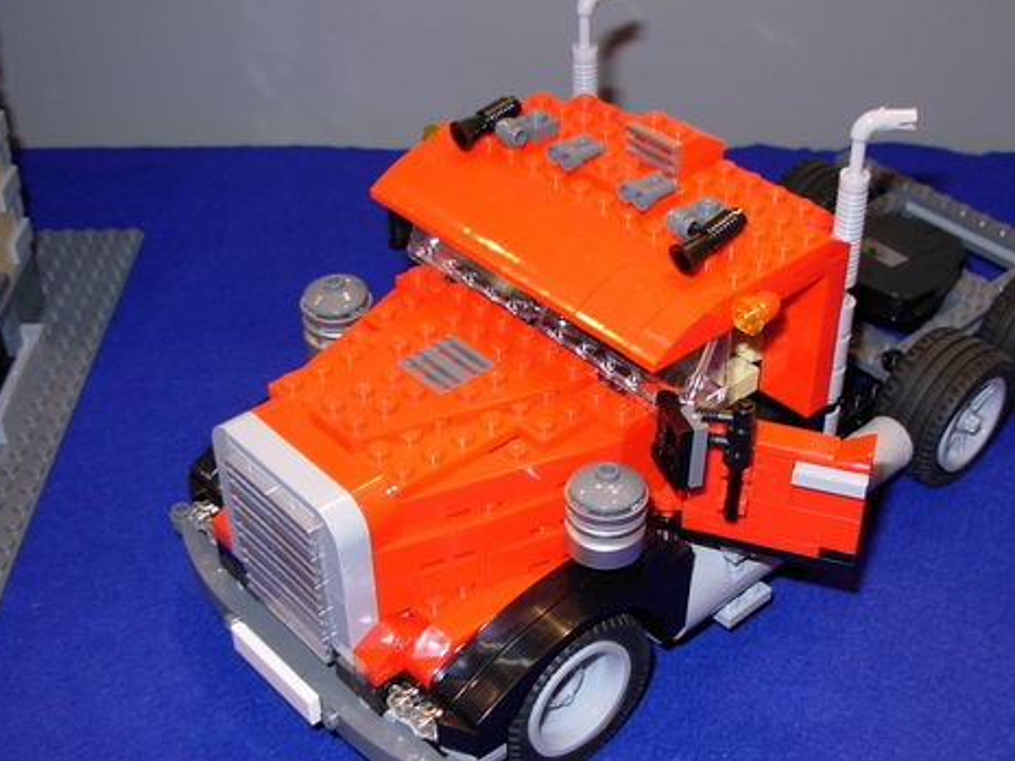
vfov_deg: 29.7
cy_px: 414
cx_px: 589
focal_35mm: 49
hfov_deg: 38.8
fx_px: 1437
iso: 50
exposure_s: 1/32
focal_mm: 6.3
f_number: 2.9
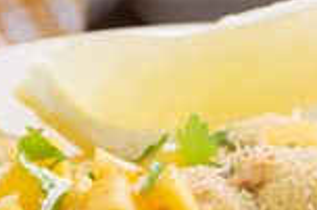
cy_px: 363
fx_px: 3650
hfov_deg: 5.0
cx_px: 317
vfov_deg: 3.3
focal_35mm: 415
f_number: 14
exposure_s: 1/125
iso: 160
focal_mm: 105
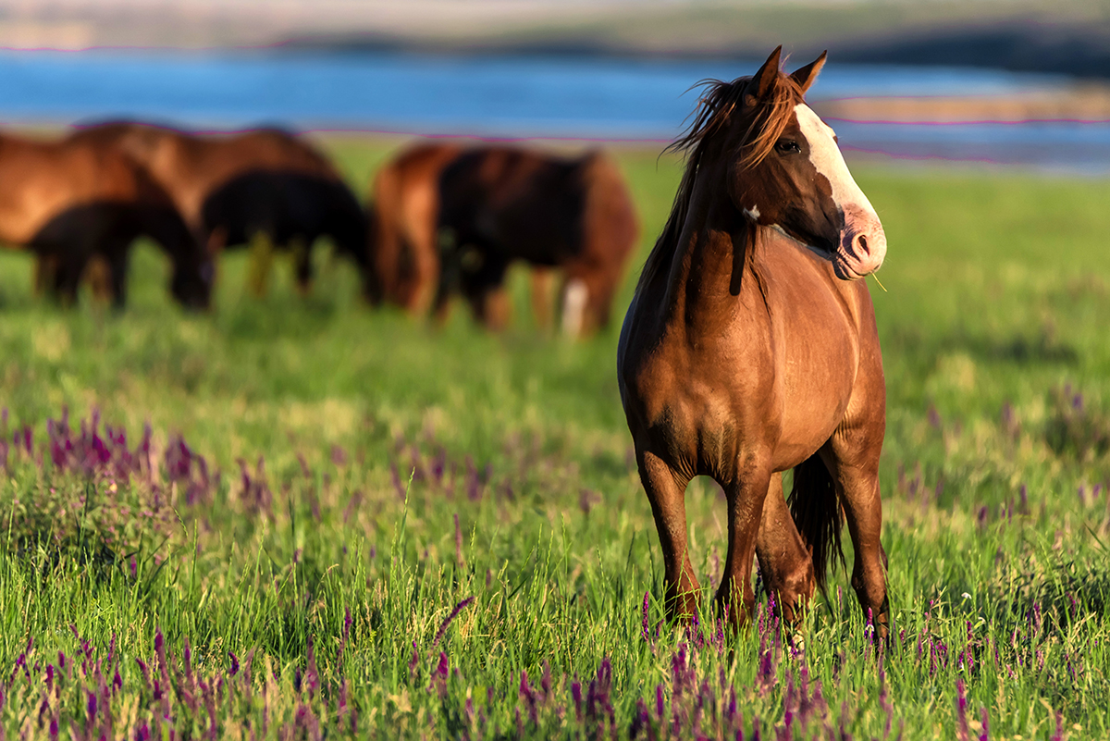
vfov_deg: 2.3
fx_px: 18506
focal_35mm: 600
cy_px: 370
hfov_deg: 3.4
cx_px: 555
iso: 800
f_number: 6.3
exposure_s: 1/1600
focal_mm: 600
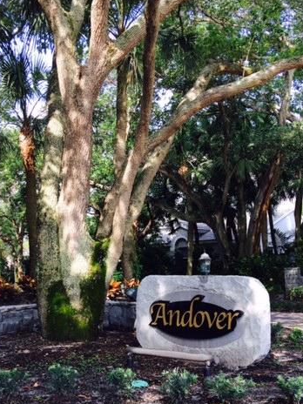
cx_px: 155
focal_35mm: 40
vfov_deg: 46.5
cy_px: 247
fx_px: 467
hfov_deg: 36.0
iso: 32
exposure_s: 1/186
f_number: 2.2
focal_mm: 4.15
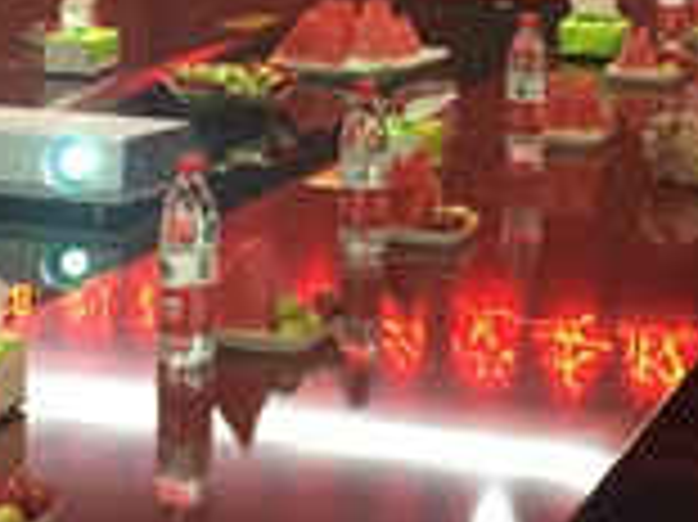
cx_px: 477
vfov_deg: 12.2
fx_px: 2418
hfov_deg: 16.4
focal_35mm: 120
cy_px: -9
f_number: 2.2
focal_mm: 4.15
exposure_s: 1/33
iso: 250
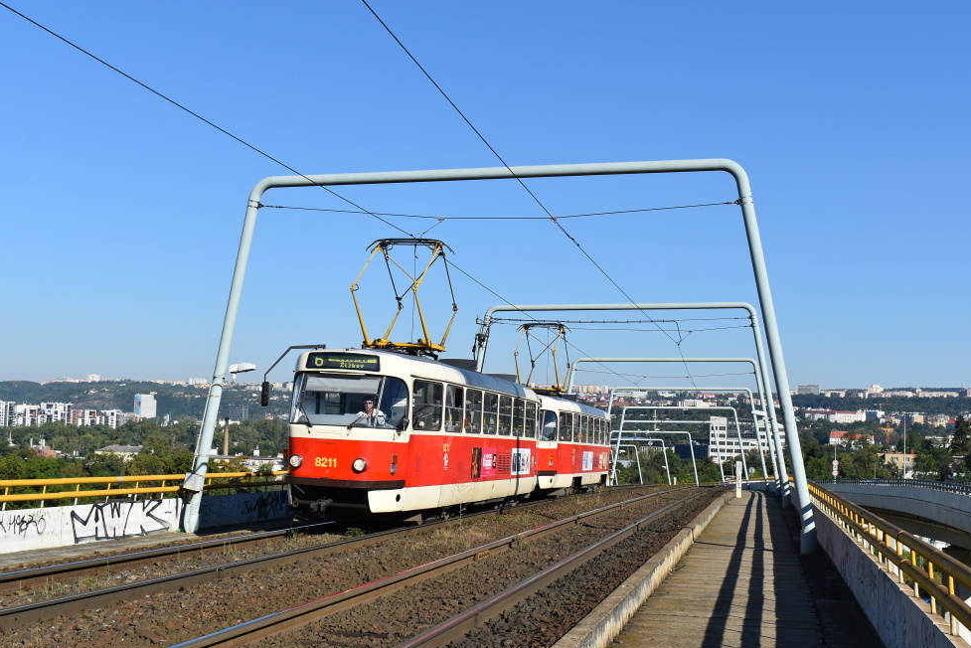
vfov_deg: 30.5
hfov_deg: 44.5
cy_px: 323
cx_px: 483
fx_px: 1187
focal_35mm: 44
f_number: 11
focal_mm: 28
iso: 200
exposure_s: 1/500
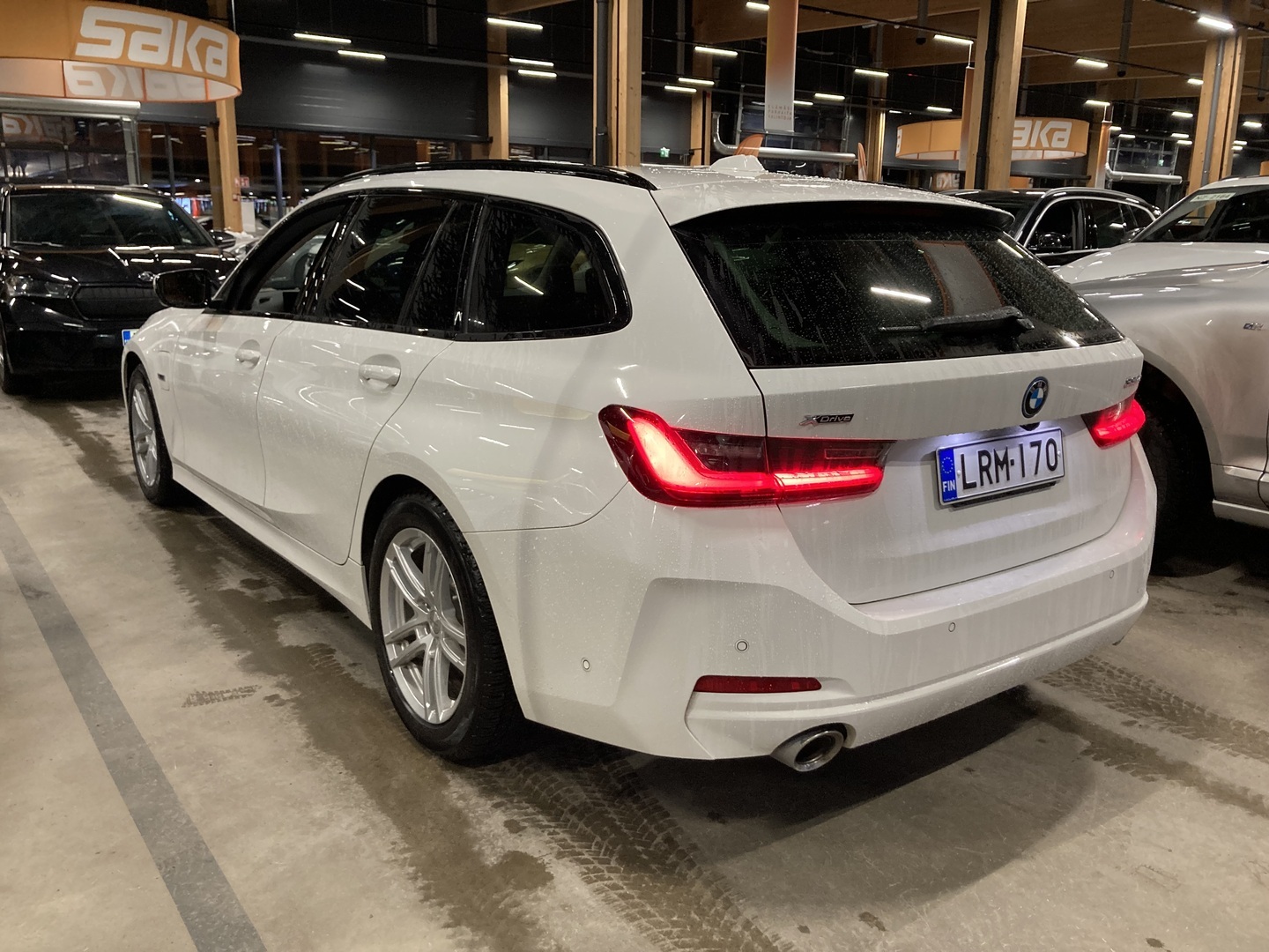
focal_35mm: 28
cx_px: 634
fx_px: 1026
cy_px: 476
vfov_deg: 49.7
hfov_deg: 63.4
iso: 200
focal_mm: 3.99
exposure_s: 1/60
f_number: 1.8
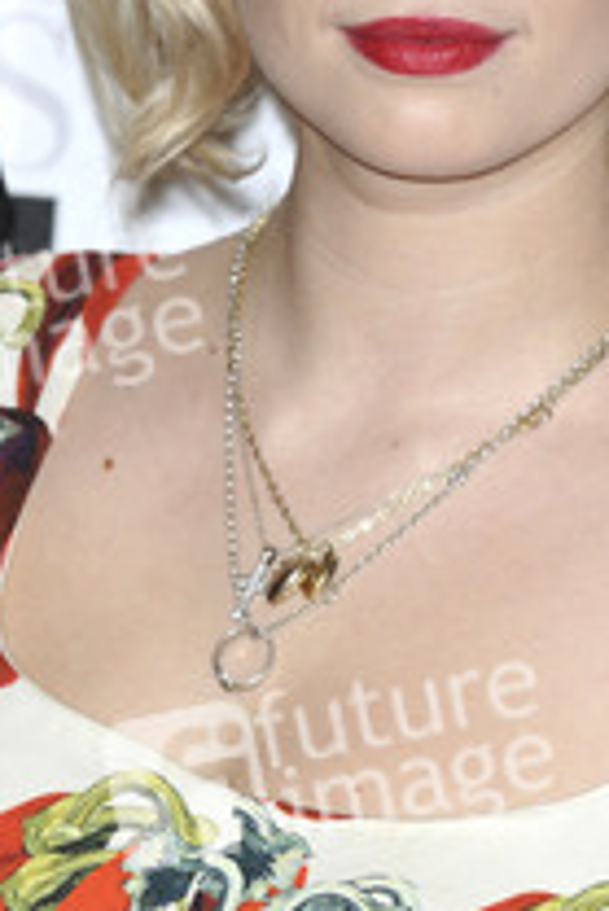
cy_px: 109
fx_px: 12817
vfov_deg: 4.1
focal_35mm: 506
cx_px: 458
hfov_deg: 2.7
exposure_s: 1/200
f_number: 5
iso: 320
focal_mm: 175
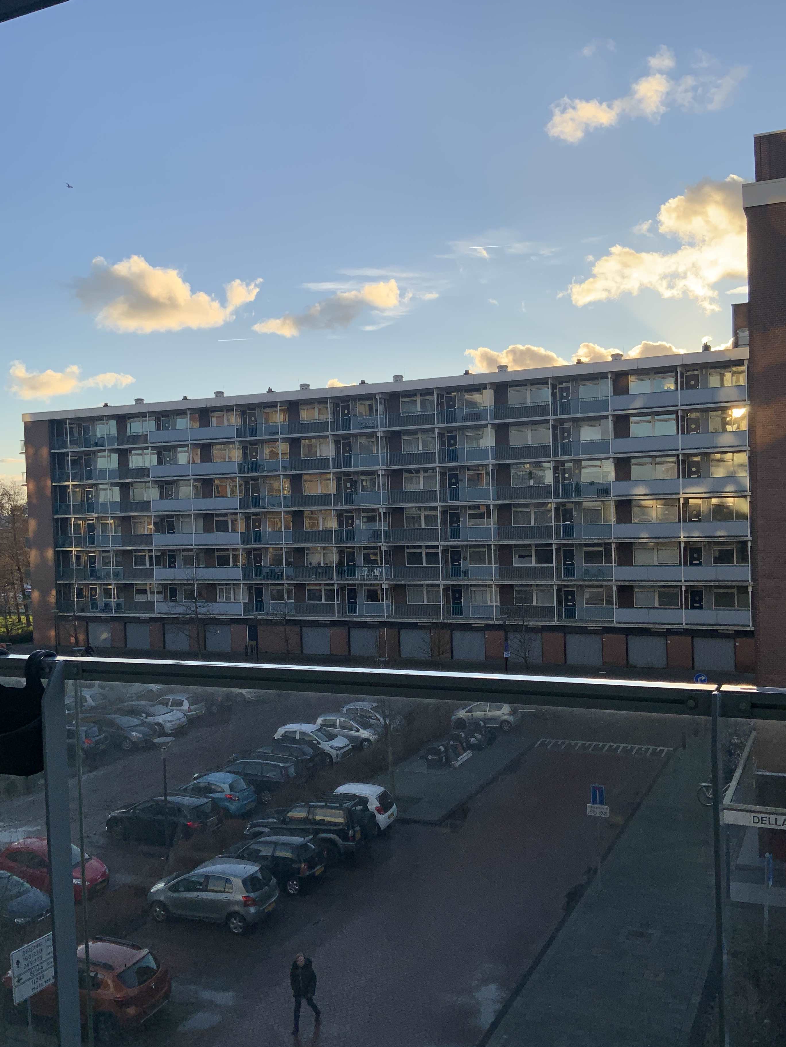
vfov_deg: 56.8
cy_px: 546
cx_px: 416
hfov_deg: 44.1
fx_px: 969
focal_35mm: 32
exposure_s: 1/1098
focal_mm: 3
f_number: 1.8
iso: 16
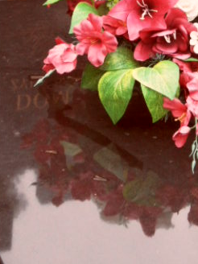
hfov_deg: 11.9
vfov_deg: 14.9
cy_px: -102
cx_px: 104
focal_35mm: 125
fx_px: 953
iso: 100
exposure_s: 1/90
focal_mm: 6.5
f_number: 3.6
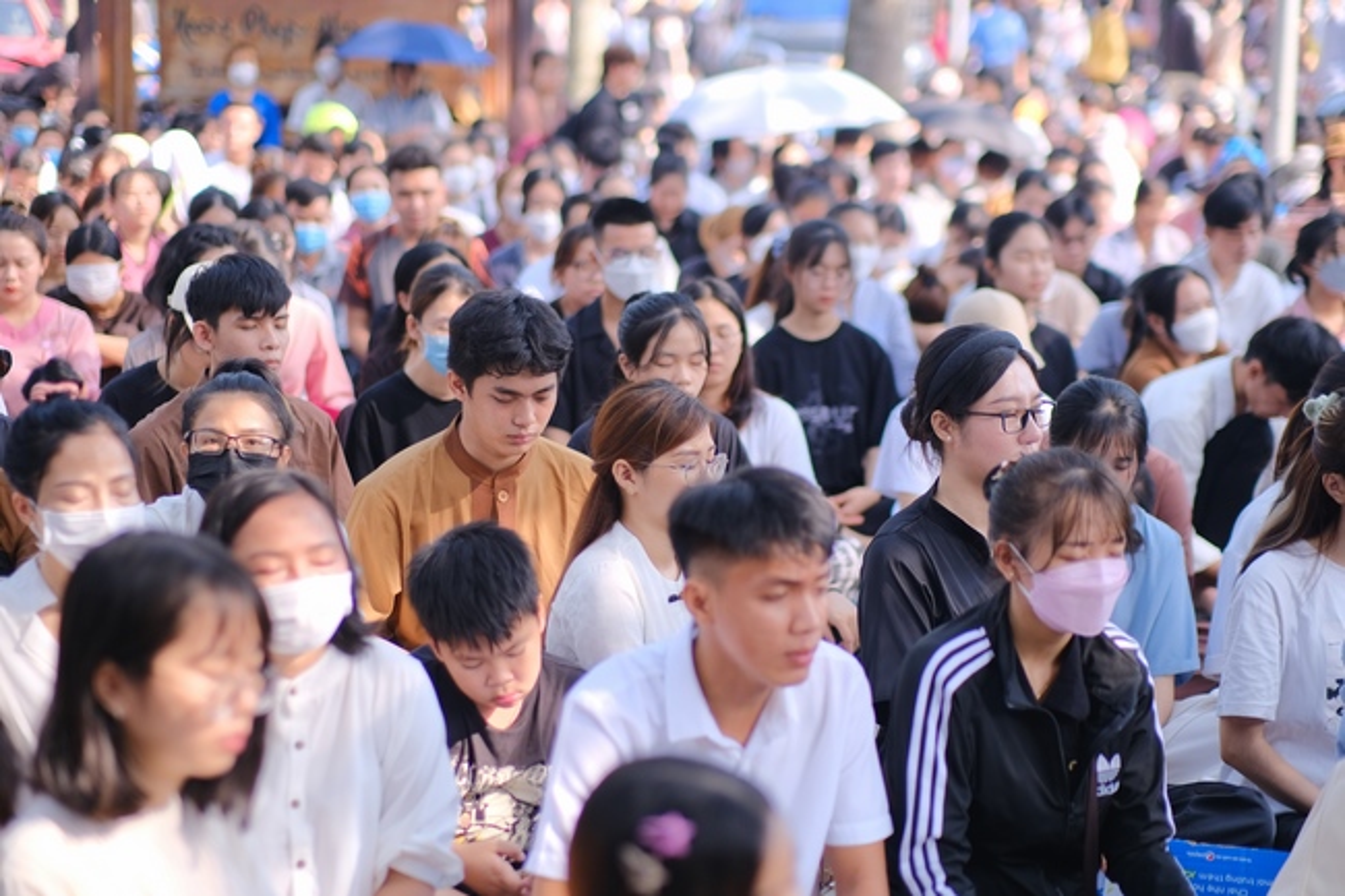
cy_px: 448
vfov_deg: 16.3
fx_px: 3137
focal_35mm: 84
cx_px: 672
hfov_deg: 24.2
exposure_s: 1/1250
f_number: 1.4
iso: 400
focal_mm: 56
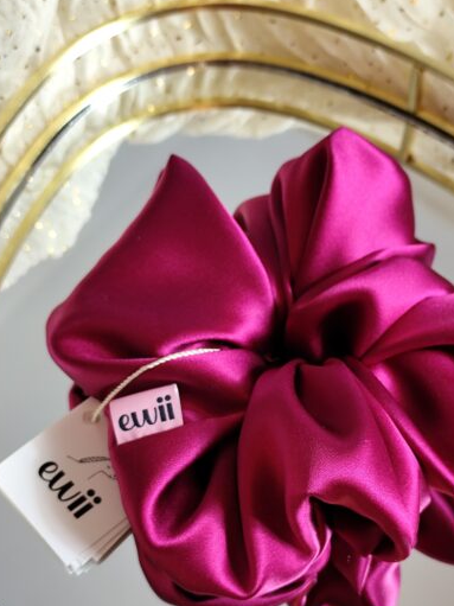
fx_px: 1050
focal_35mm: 60
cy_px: 387
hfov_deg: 24.3
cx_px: 283
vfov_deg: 32.0
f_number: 1.65
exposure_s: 1/33.3
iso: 160
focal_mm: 6.19
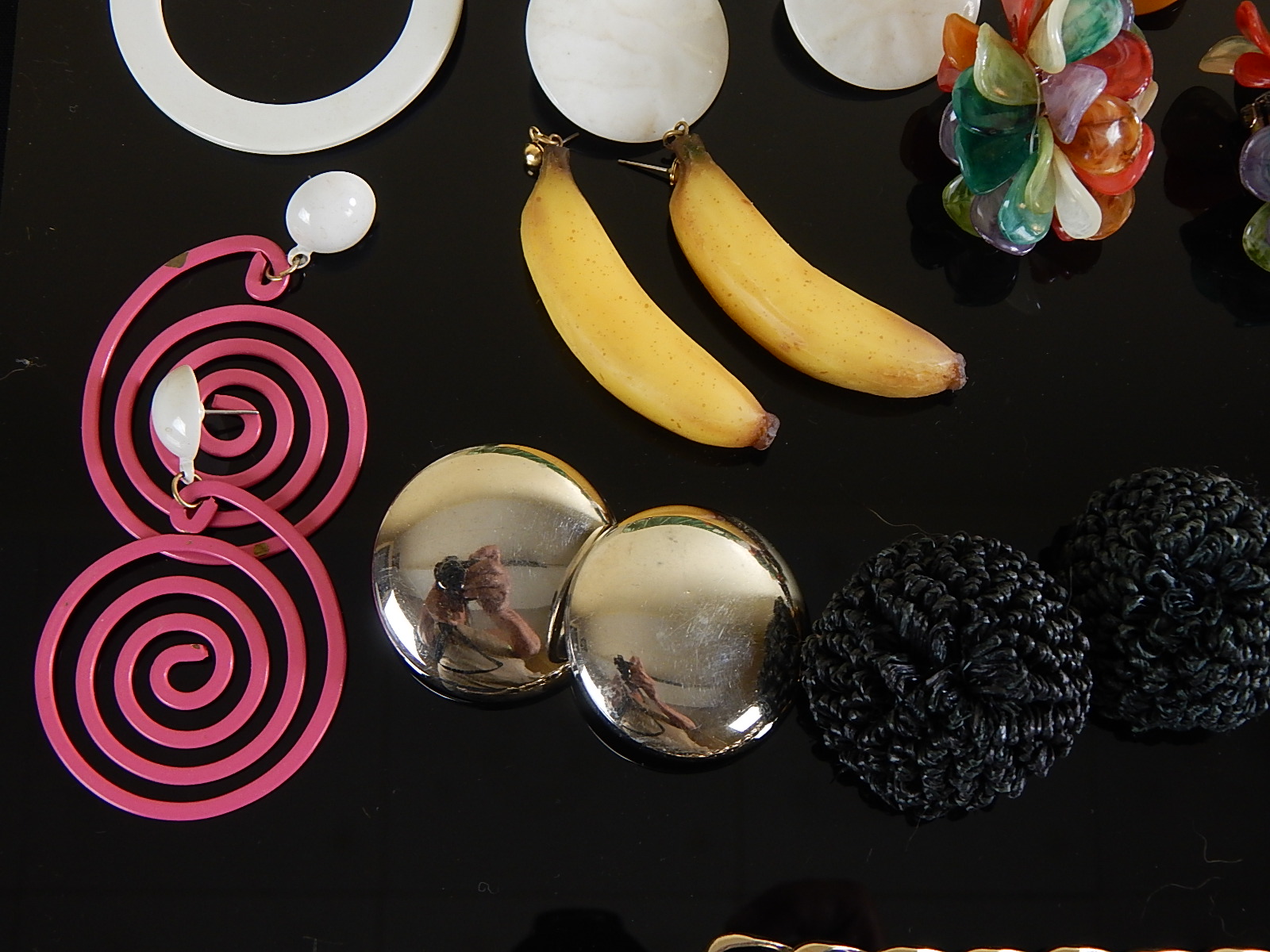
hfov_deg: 35.5
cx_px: 635
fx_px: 1981
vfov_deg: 27.0
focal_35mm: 54
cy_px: 476
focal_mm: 9.7
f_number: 3.8
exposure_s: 1/30
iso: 180
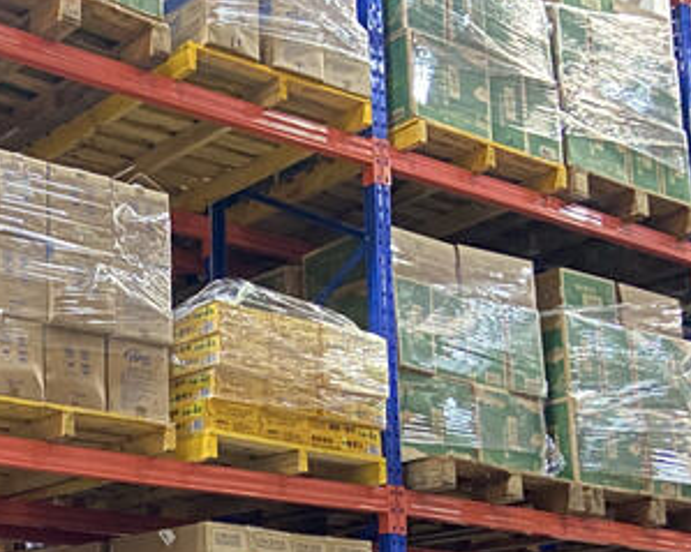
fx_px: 1390
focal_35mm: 68
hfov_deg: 25.1
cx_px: -139
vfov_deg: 21.5
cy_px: 573
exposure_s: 1/14
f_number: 1.8
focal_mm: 4.25
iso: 800
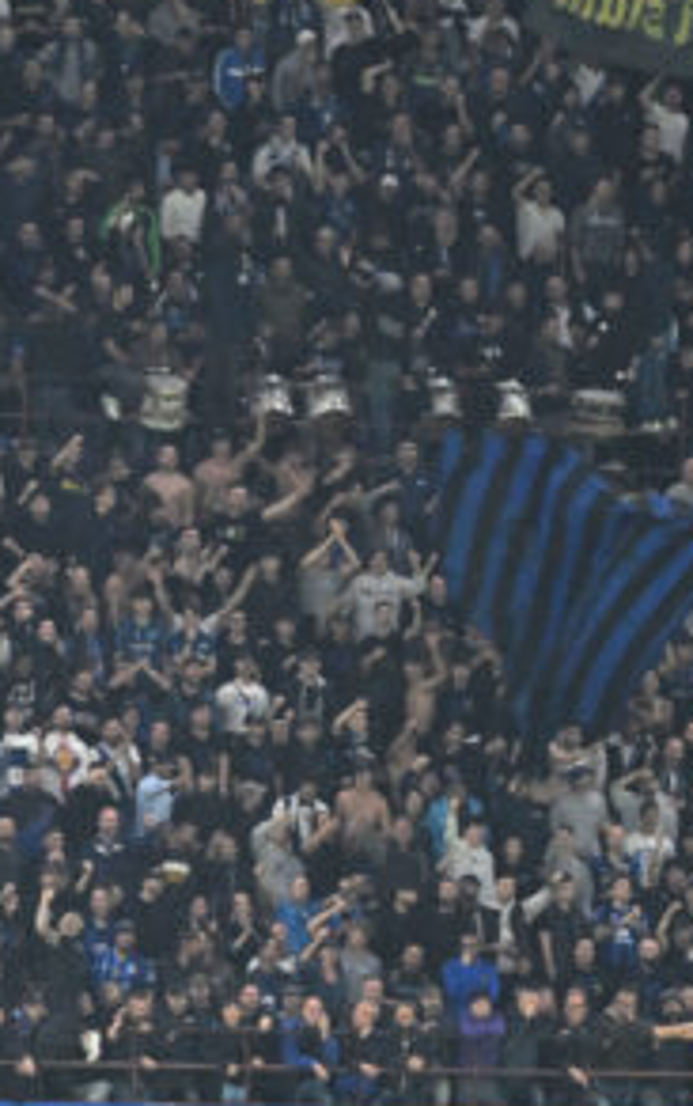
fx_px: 19392
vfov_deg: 3.3
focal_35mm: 643
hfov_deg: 2.0
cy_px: 419
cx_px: -916
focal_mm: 180
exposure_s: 1/100
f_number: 5.6
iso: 1600
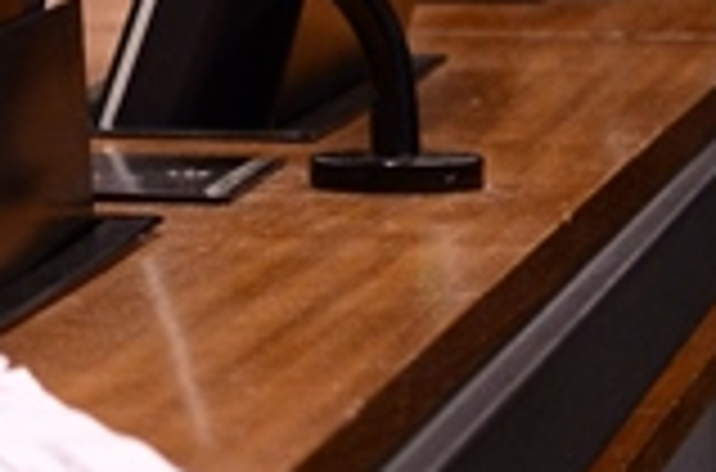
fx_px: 7654
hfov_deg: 5.2
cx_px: -950
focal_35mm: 386
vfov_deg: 3.5
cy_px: -580
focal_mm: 40
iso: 1000
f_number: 4
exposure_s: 1/250
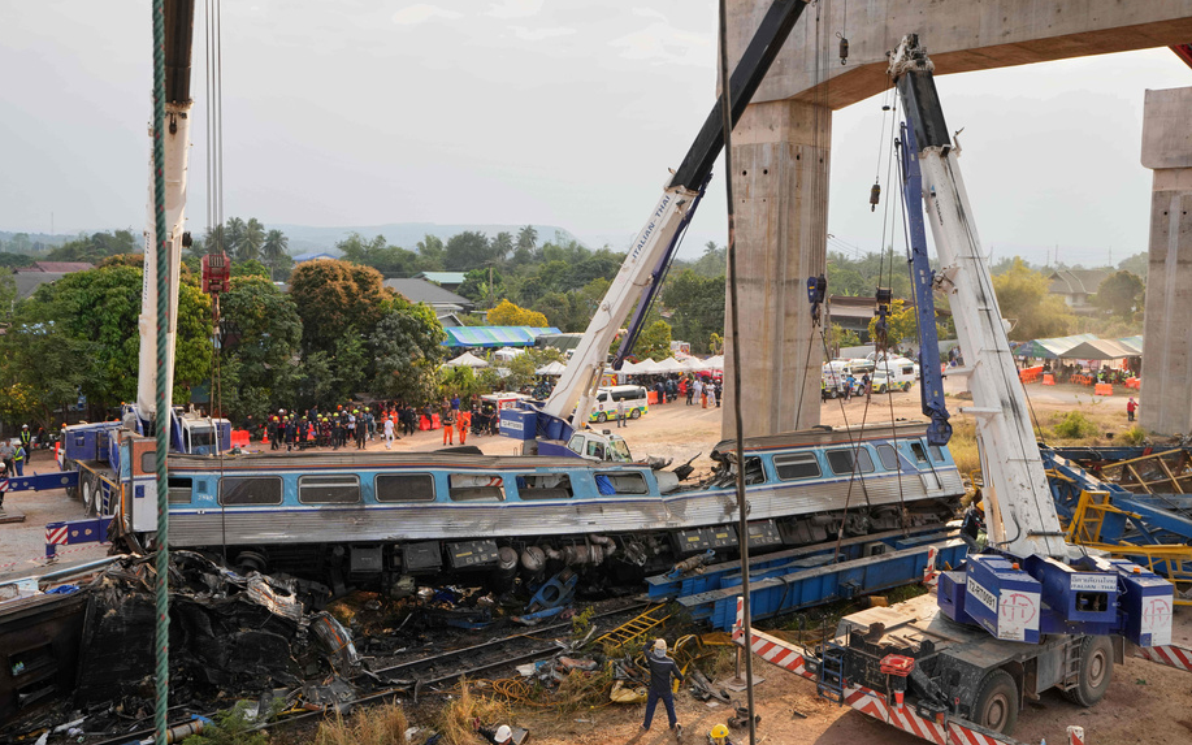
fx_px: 1072
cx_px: 563
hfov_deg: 58.1
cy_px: 324
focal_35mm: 33
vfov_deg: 38.3
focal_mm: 29
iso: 500
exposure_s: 1/200
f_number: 8
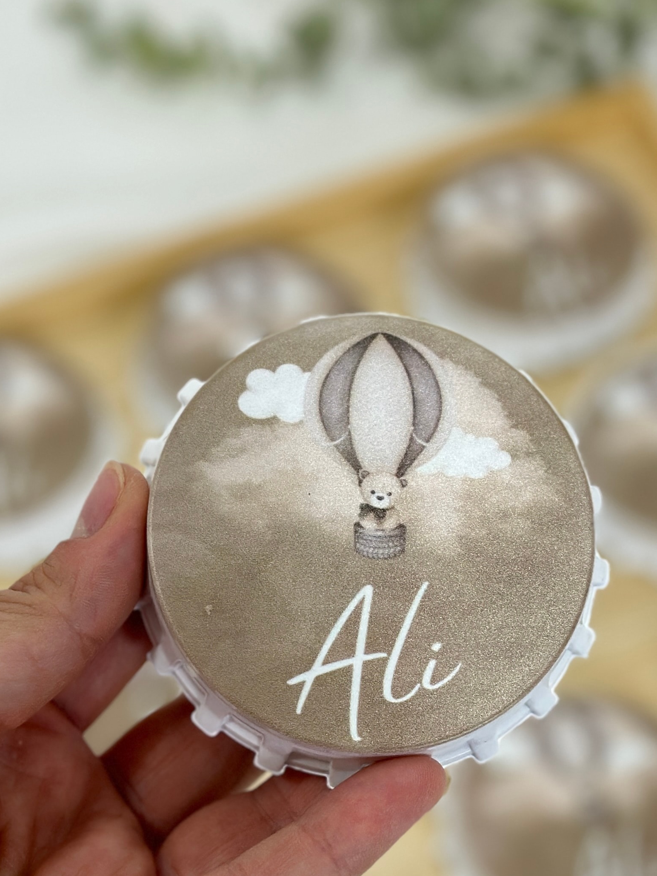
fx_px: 2379
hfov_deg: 15.7
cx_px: 274
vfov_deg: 20.8
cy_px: 554
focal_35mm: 94
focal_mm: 6.86
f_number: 1.78
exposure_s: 1/100
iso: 125
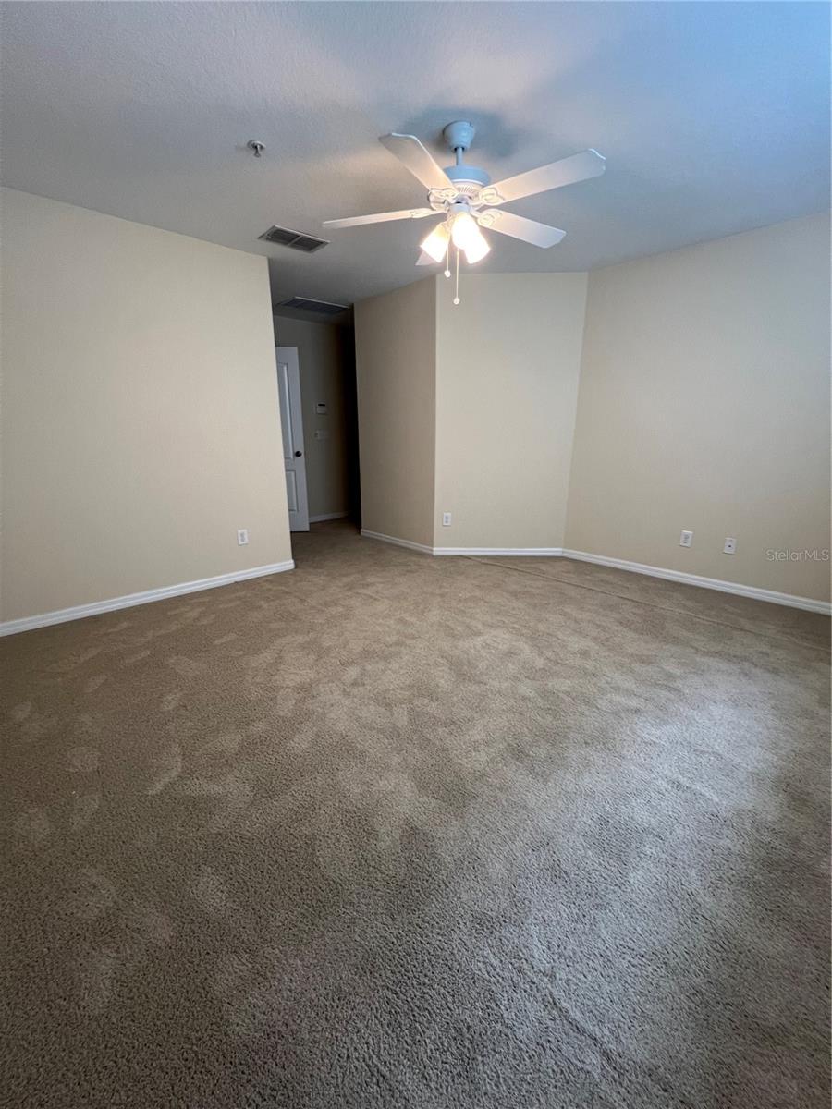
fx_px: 417
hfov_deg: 89.9
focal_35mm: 13
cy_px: 554
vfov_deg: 106.2
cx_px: 416
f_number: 1.8
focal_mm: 1.57
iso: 250
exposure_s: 1/120
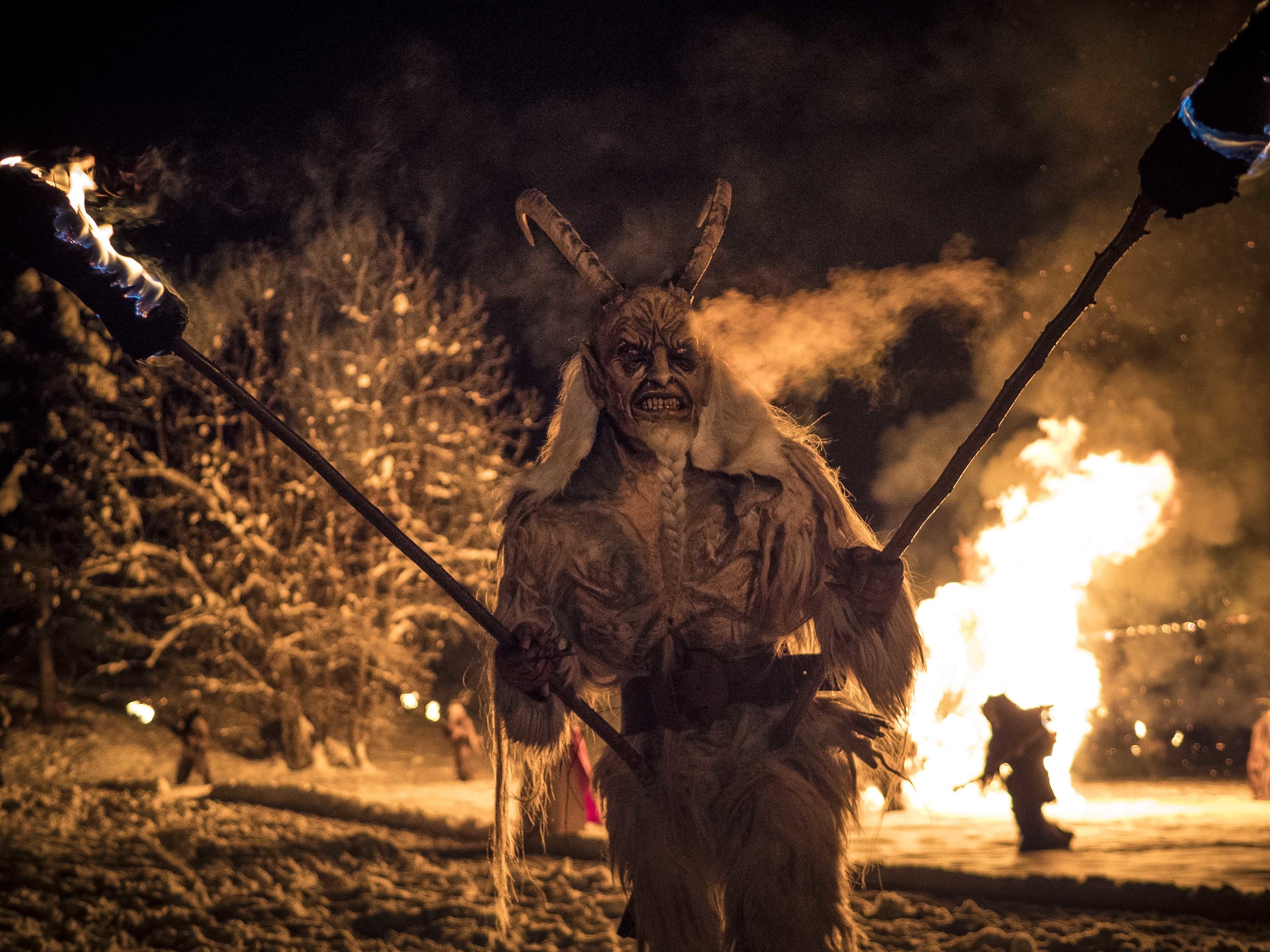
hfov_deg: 38.2
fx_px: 1834
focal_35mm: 50
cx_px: 635
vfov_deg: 29.1
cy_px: 476
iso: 1600
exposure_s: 1/125
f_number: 2
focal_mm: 25
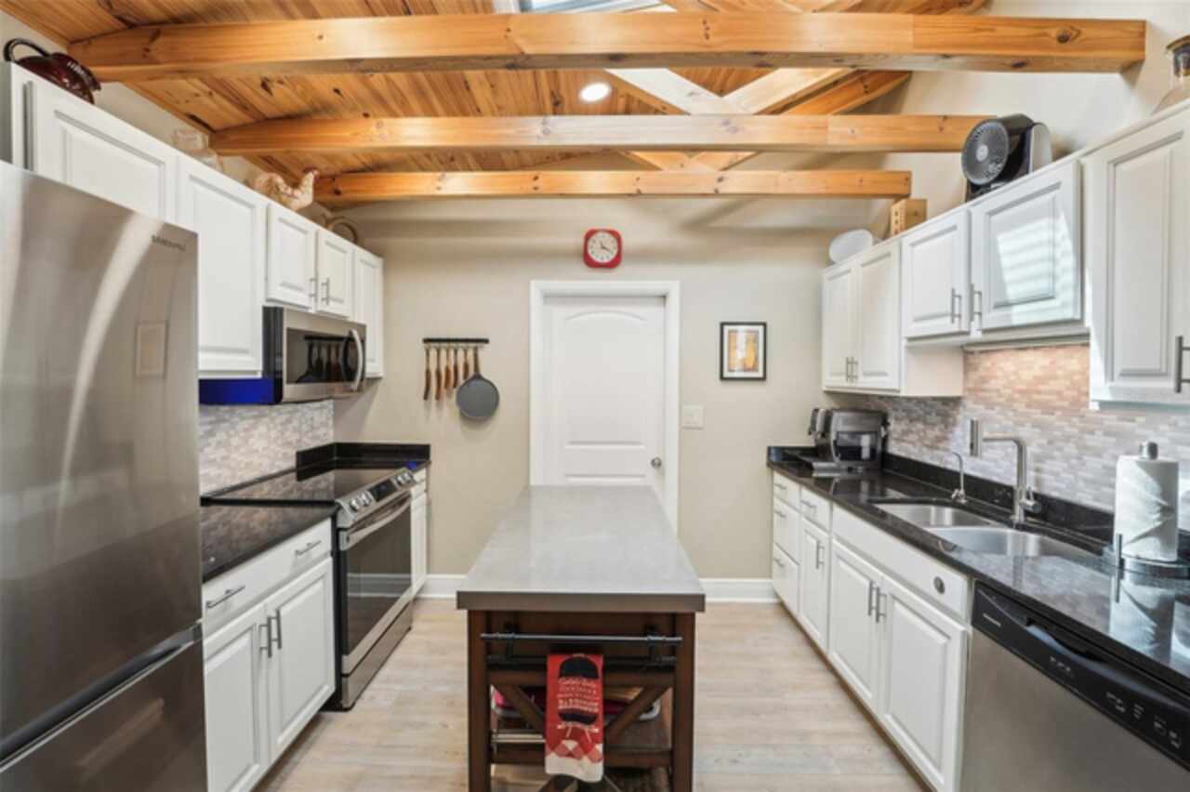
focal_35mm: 15
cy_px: 396
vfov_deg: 77.3
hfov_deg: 100.4
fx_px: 496
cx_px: 595
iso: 200
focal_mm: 15
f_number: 8
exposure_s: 1/10
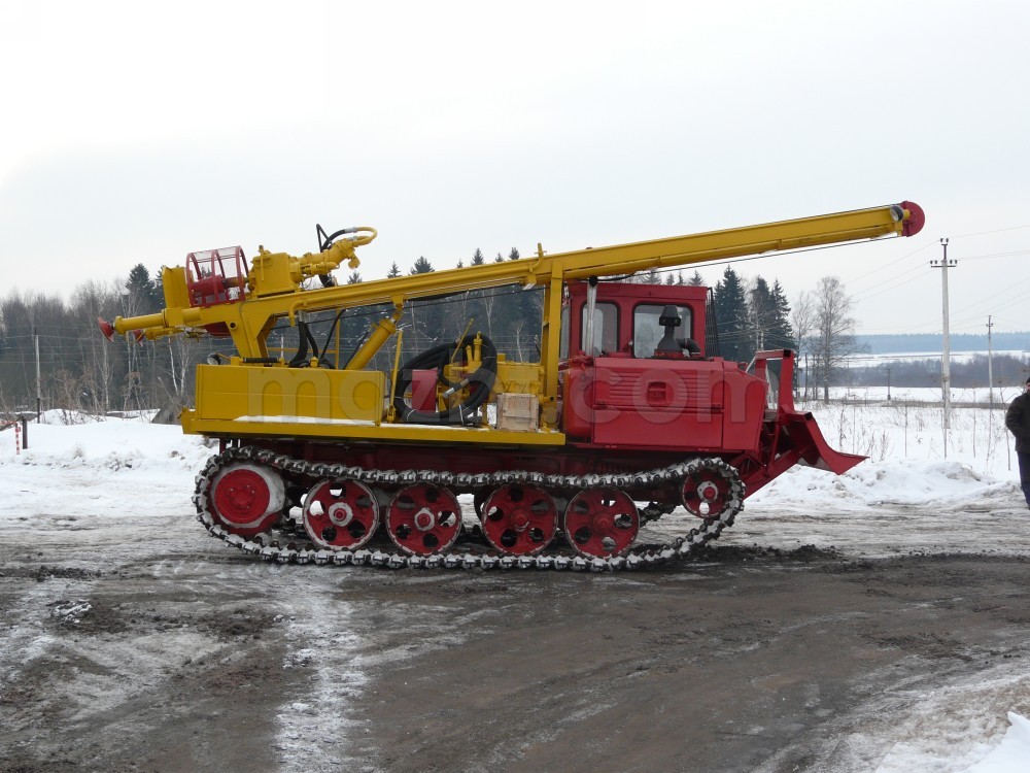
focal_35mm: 42
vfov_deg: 34.3
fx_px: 1250
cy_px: 386
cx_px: 515
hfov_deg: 44.8
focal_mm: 6.8
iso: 100
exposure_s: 1/160
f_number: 4
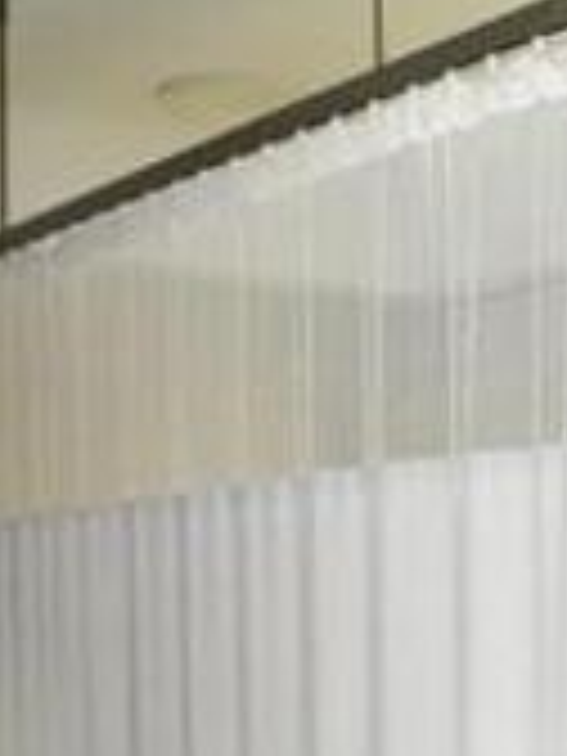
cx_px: 938
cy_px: 842
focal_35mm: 109
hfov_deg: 12.6
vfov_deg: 17.4
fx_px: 2381
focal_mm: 31
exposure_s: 1/60
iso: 640
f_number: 3.2
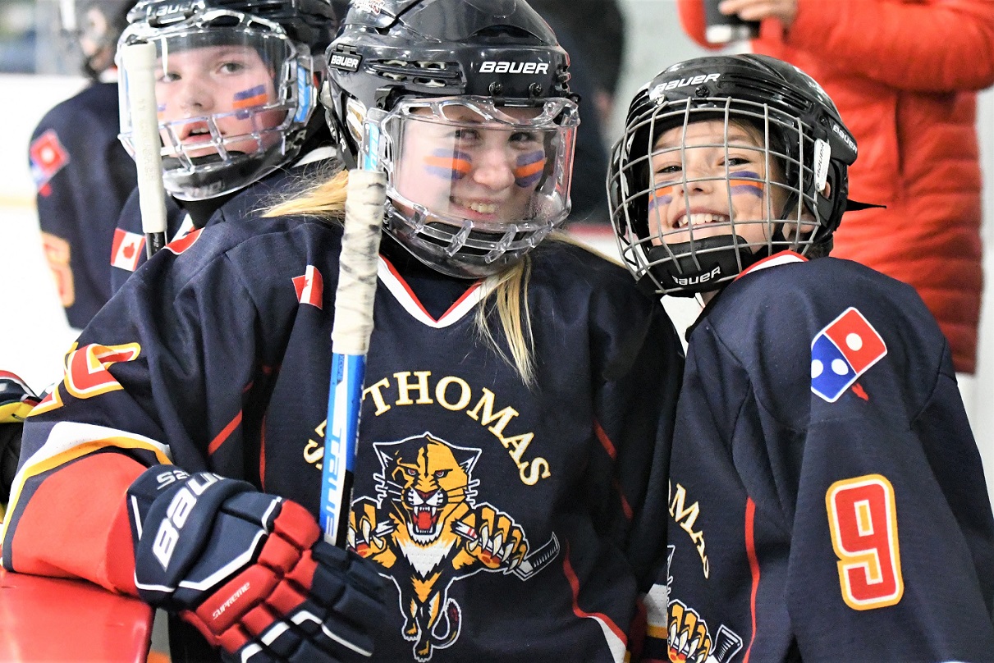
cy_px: 332
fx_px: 2900
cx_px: 497
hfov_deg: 19.5
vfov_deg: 13.0
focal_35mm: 105
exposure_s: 1/1000
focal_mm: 70
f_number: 2.8
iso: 11400
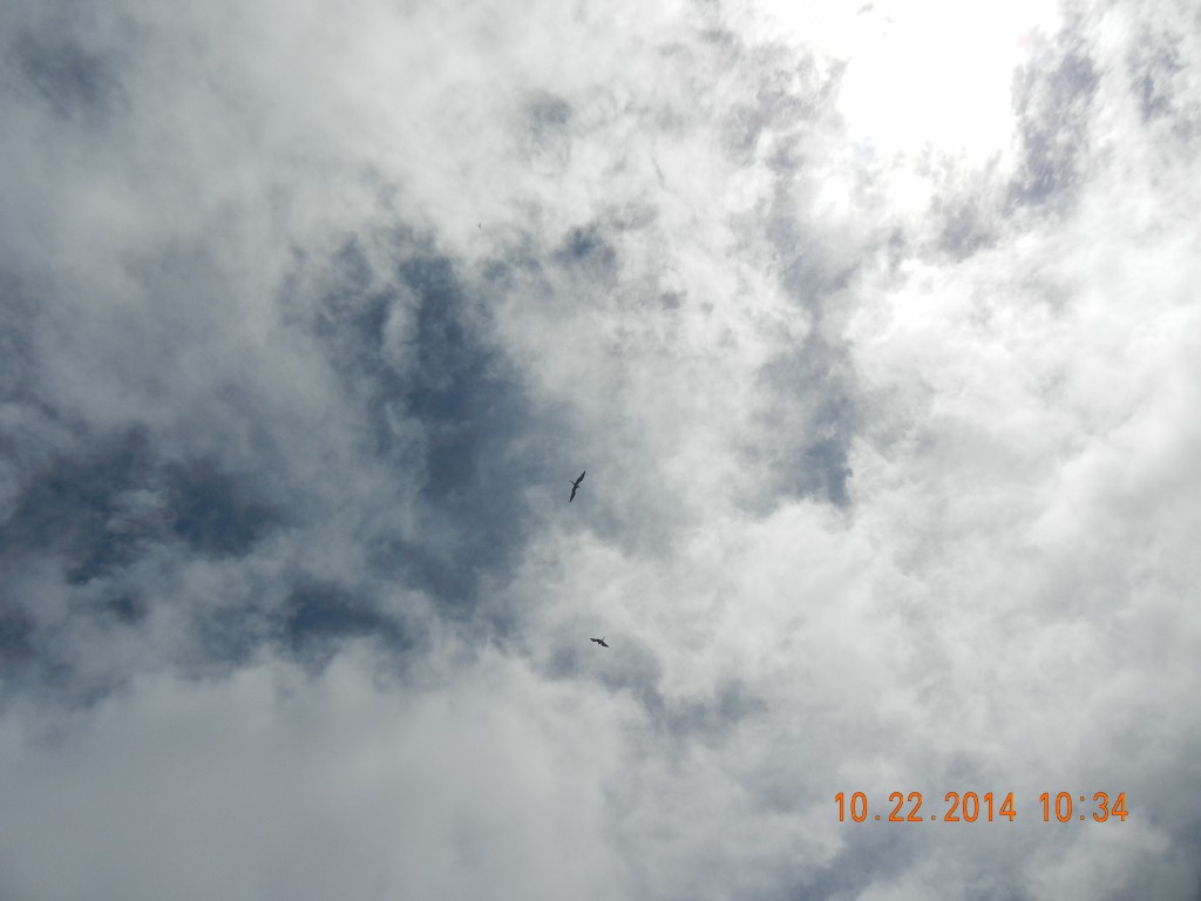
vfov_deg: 46.8
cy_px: 450
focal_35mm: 30
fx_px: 1041
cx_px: 600
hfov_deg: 60.0
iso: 160
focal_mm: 5.4
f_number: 7
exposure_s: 1/2000
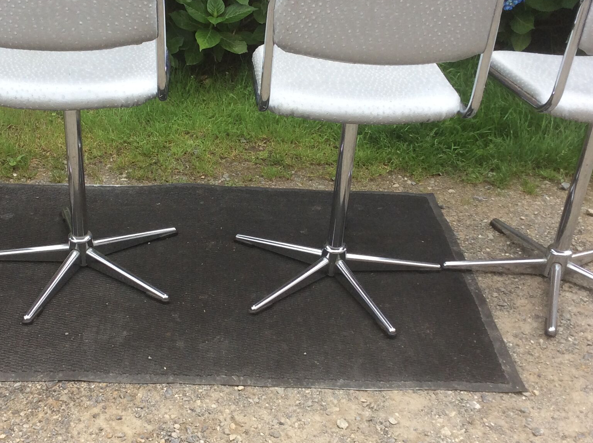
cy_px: 220
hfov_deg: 35.4
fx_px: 924
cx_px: 229
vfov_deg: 27.0
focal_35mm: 54
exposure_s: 1/119
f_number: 2.4
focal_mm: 3.3
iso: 32
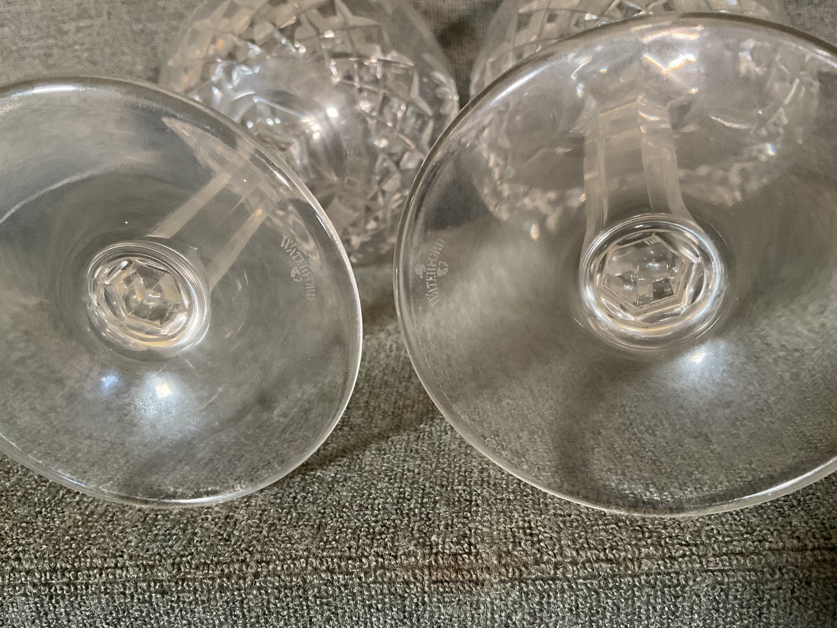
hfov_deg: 61.7
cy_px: 314
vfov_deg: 48.2
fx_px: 701
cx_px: 418
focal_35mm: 29
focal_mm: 3
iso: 250
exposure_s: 1/60
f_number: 1.8
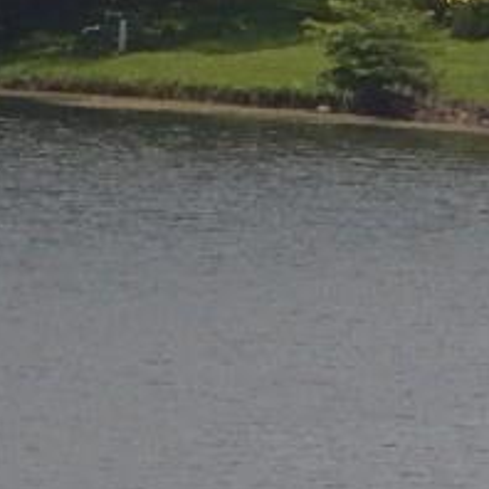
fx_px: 14959
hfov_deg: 1.9
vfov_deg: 1.9
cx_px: -1047
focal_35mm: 936
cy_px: -188
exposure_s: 1/250
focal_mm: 23.4
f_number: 4.8
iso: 125
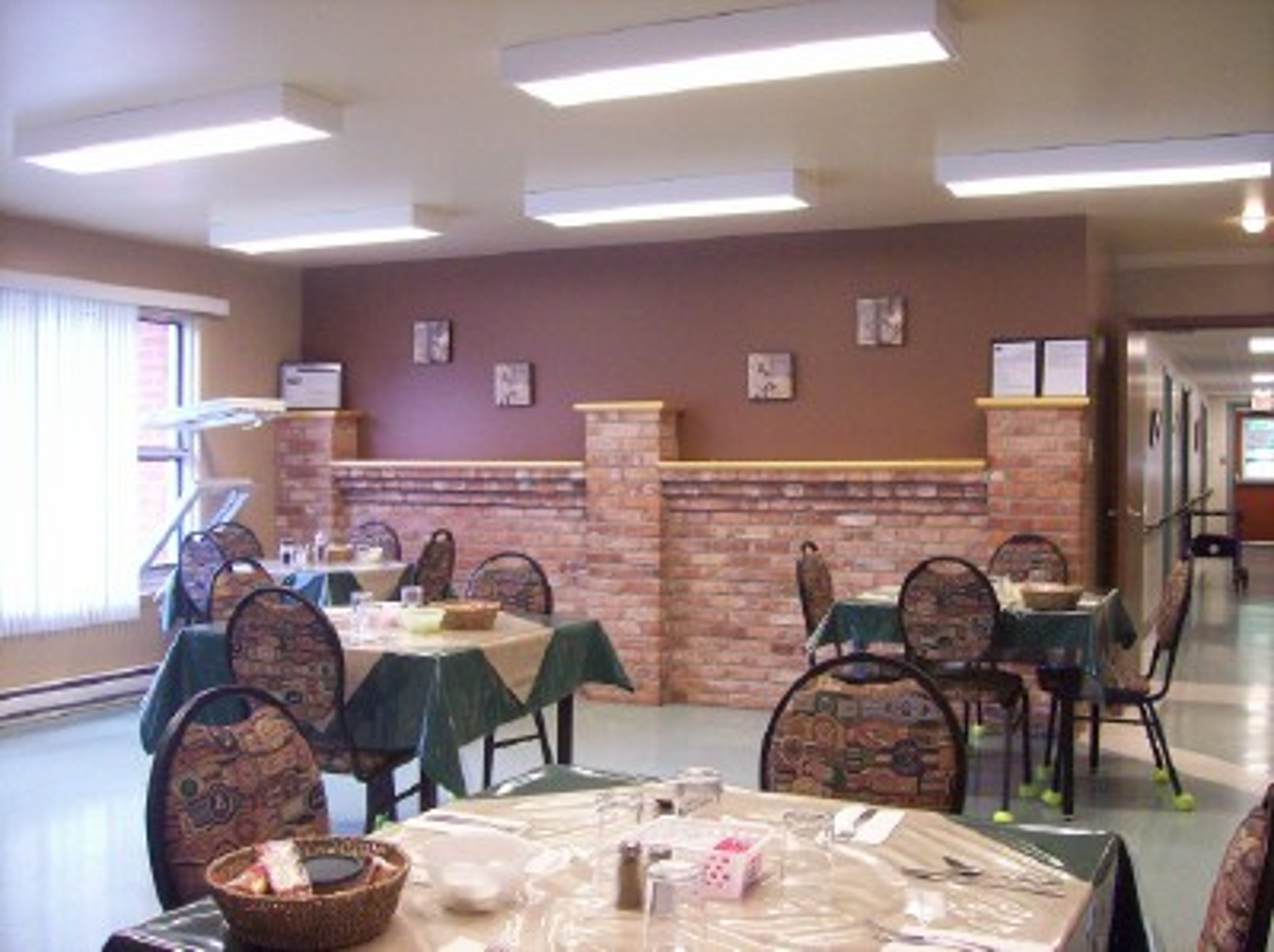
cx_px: 637
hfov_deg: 51.4
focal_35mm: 36
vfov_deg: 39.6
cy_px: 476
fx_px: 1323
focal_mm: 6
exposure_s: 1/31.5
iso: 160
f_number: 2.7
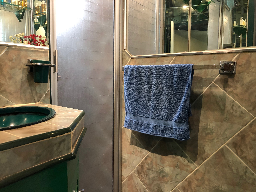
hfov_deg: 63.4
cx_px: 128
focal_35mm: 28
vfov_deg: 49.7
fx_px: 207
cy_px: 96
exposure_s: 1/13
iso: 100
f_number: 1.8
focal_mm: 3.99
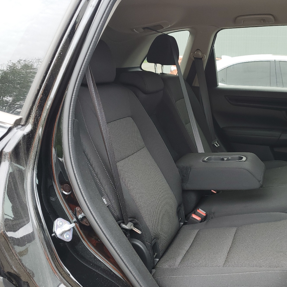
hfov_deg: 46.9
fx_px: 328
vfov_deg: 47.2
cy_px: 155
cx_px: 176
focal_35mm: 35
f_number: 1.5
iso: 50
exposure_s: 1/233
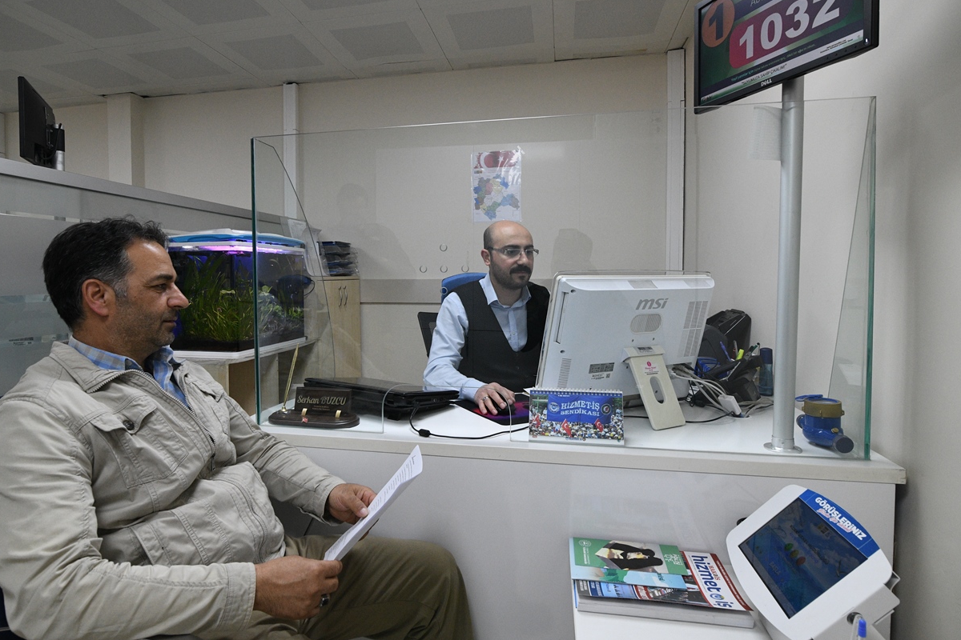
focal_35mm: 20
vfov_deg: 61.9
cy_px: 295
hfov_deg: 83.8
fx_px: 534
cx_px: 436
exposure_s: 1/125
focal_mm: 16
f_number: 8
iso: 2500
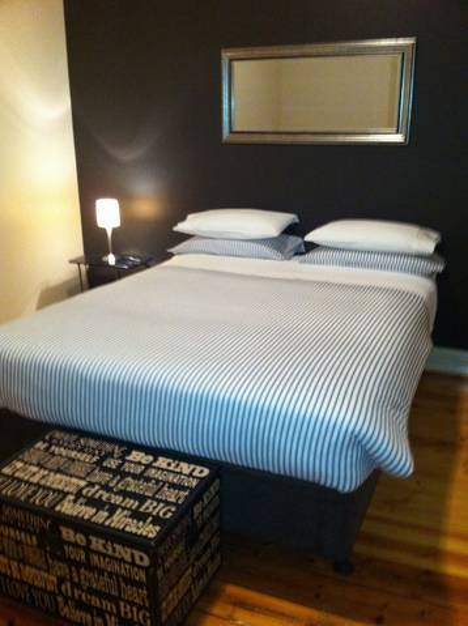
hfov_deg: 40.6
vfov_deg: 52.7
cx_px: 234
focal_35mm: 35
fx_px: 632
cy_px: 313
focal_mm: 3.85
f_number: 2.8
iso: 400
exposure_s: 1/15
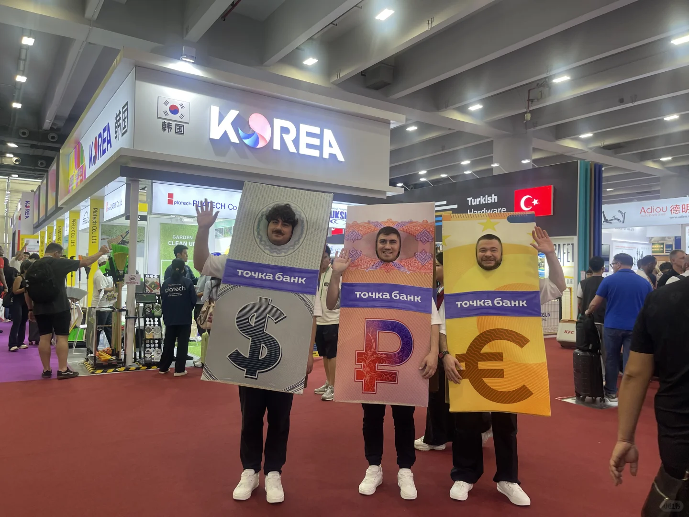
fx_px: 498
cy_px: 258
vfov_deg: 54.9
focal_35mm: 25
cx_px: 344
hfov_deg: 69.4
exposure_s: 1/100
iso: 80
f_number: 1.6
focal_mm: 5.1
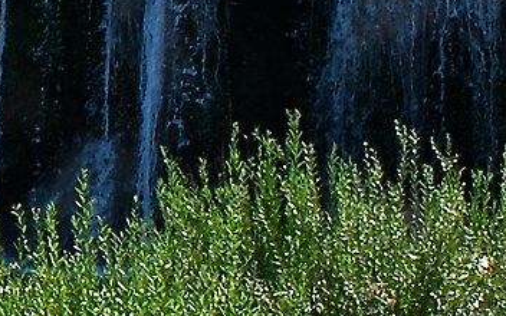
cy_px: -151
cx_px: -686
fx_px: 4606
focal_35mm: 334
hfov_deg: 6.0
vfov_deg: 3.9
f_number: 7.1
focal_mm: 32
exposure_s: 1/200
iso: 100
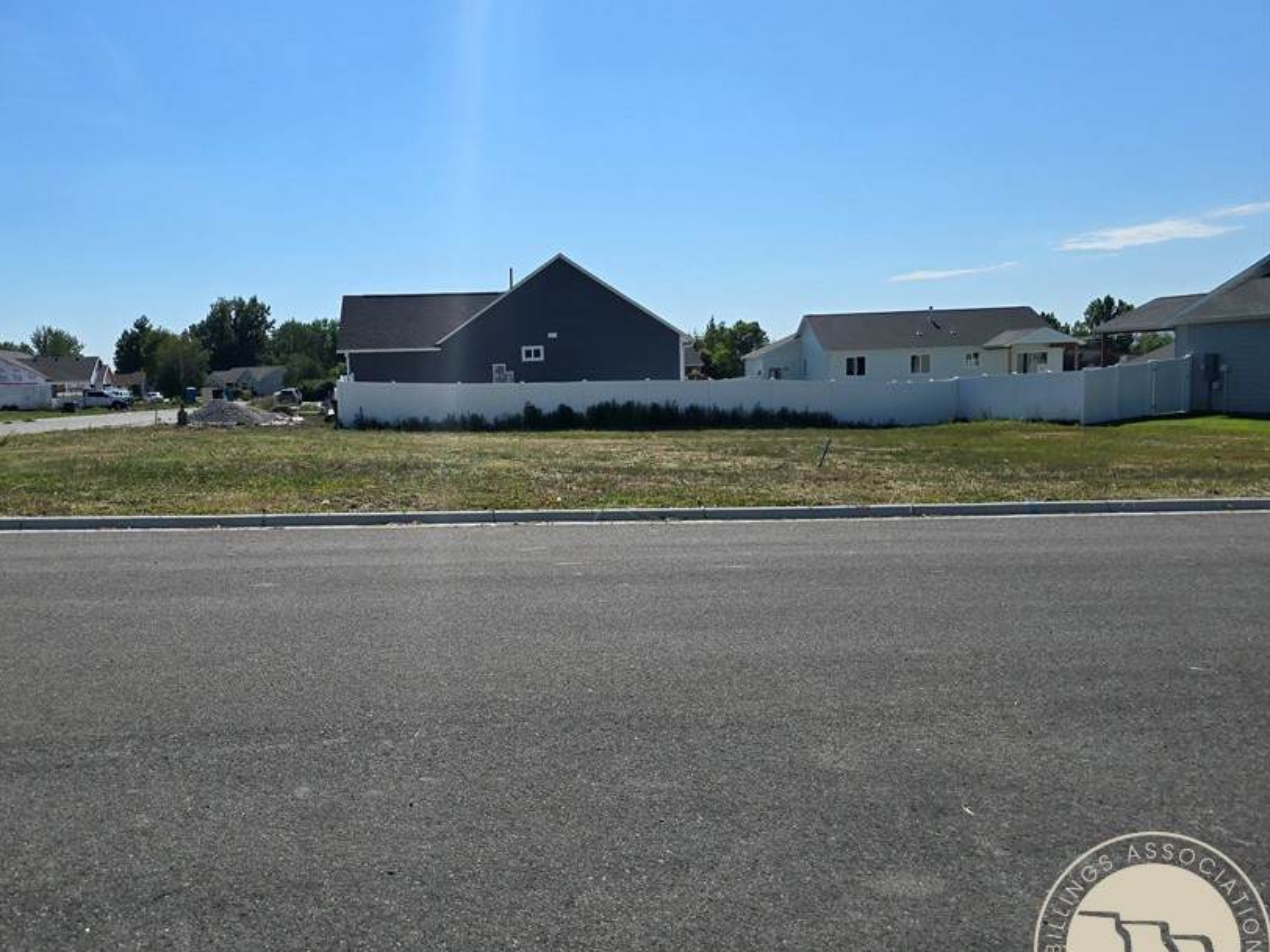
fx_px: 1064
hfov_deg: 60.8
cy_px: 469
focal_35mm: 29
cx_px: 472
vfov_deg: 48.2
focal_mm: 6.3
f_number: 1.7
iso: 12
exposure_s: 1/1533
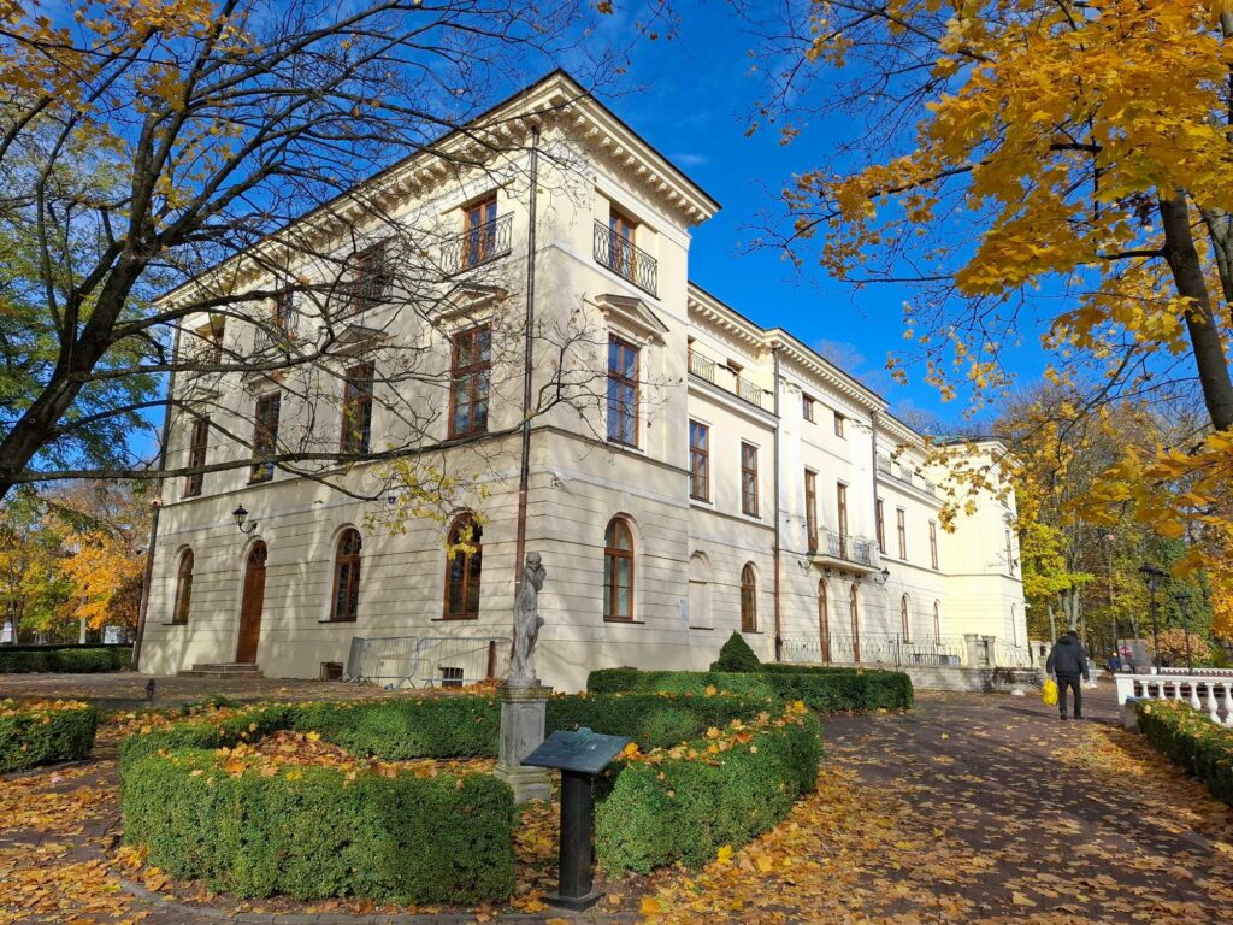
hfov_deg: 73.9
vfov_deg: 58.9
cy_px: 462
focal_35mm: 23
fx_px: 819
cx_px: 616
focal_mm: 5.54
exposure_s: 1/1585
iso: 50
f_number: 1.8
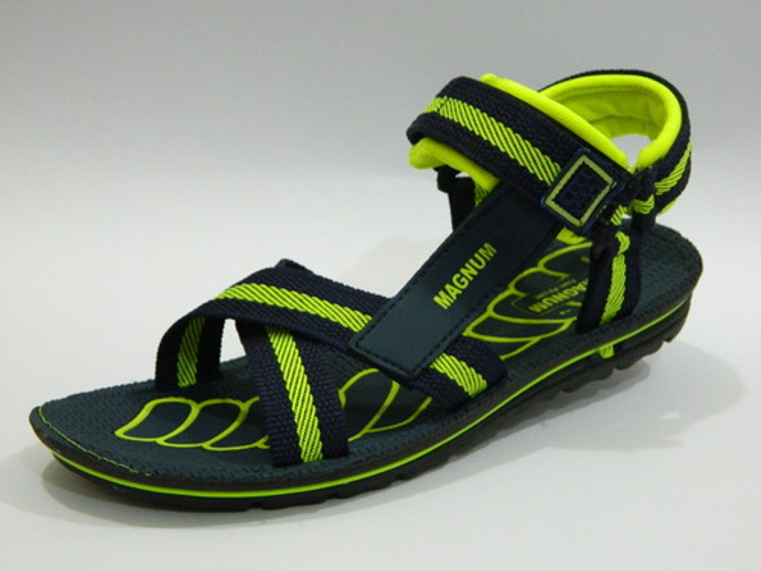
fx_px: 1539
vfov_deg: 21.0
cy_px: 286
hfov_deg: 27.8
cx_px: 380
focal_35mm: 70
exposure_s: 1/13
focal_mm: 12.6
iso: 400
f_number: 4
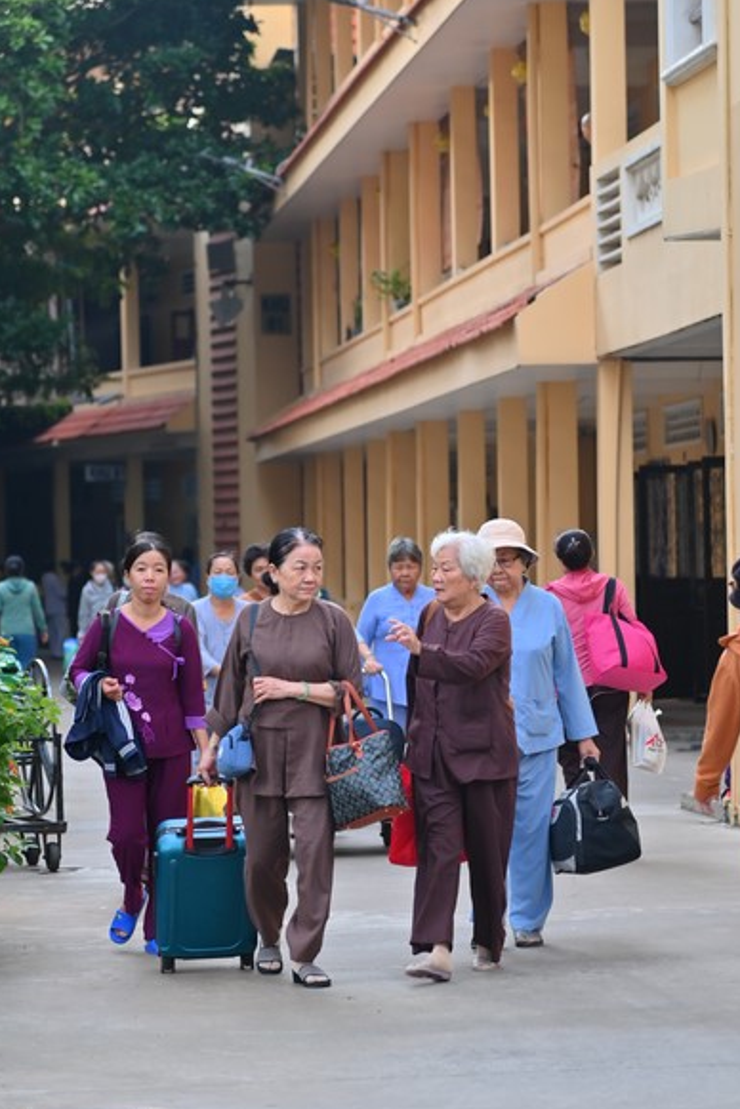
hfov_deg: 10.2
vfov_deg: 15.3
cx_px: 400
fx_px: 4131
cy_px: 522
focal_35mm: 134
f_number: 4.5
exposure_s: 1/320
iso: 320
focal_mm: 120
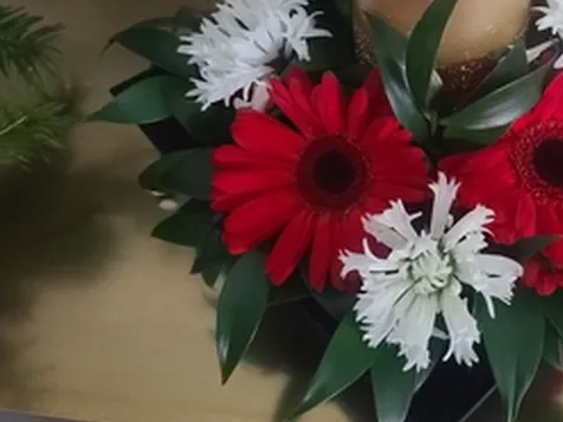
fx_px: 683
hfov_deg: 43.1
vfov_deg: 33.4
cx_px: 435
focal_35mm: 42
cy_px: 89
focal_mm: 7
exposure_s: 1/30
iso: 640
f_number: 1.8
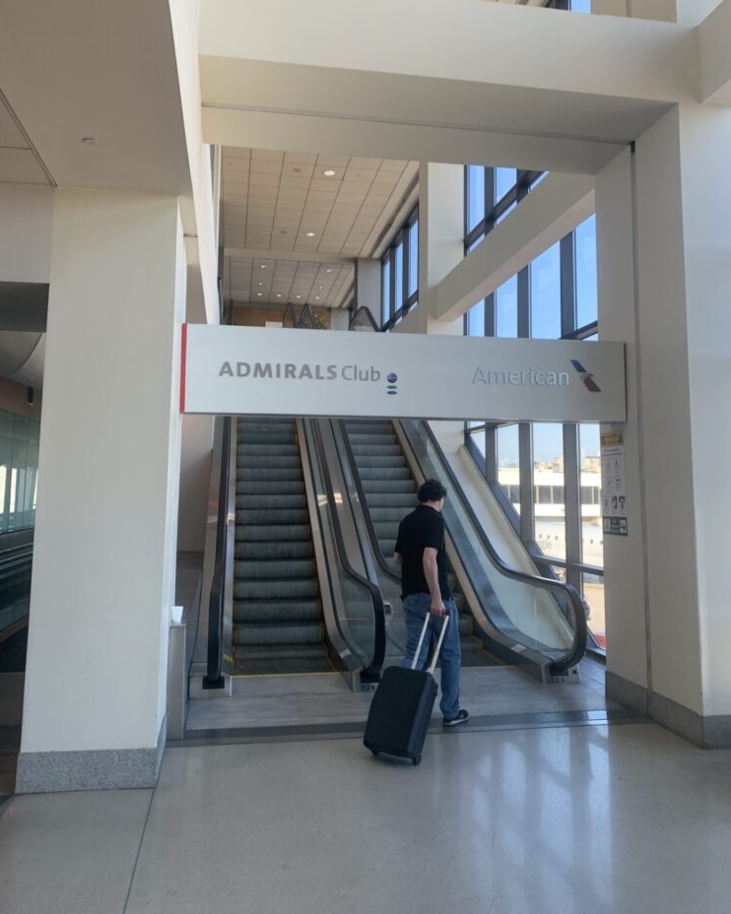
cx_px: 360
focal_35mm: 28
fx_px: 757
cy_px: 417
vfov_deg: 62.1
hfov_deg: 51.5
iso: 40
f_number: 1.8
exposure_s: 1/120
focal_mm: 4.25
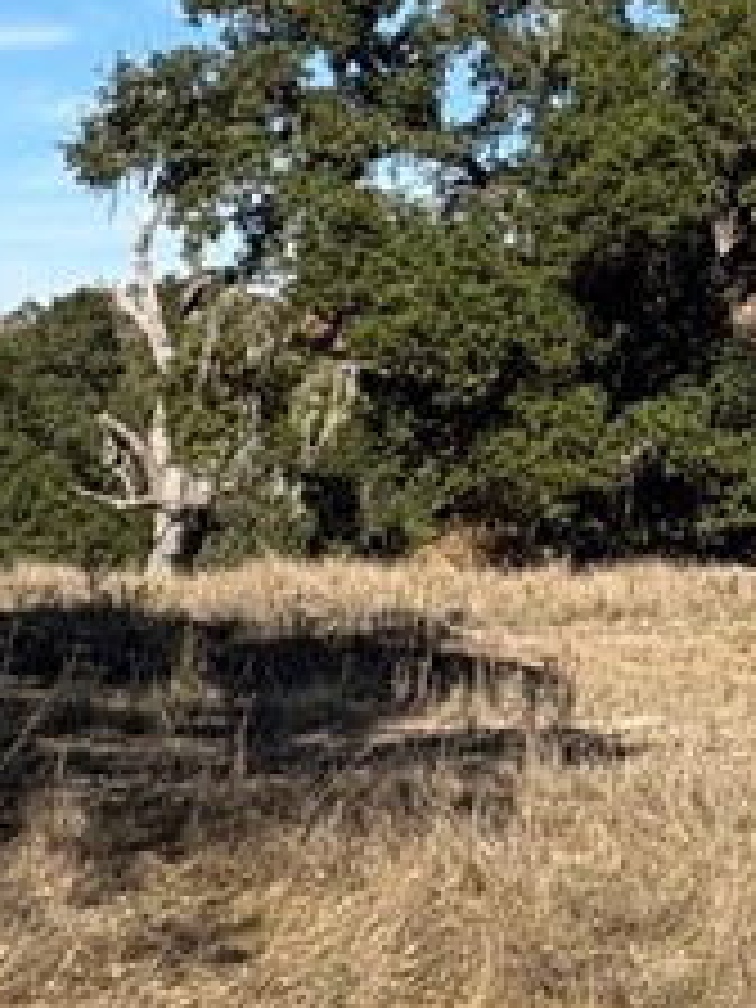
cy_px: -130
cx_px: 1602
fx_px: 1864
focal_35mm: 64
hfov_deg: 16.3
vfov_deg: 27.4
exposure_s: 1/1449
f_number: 2.2
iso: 50
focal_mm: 2.22
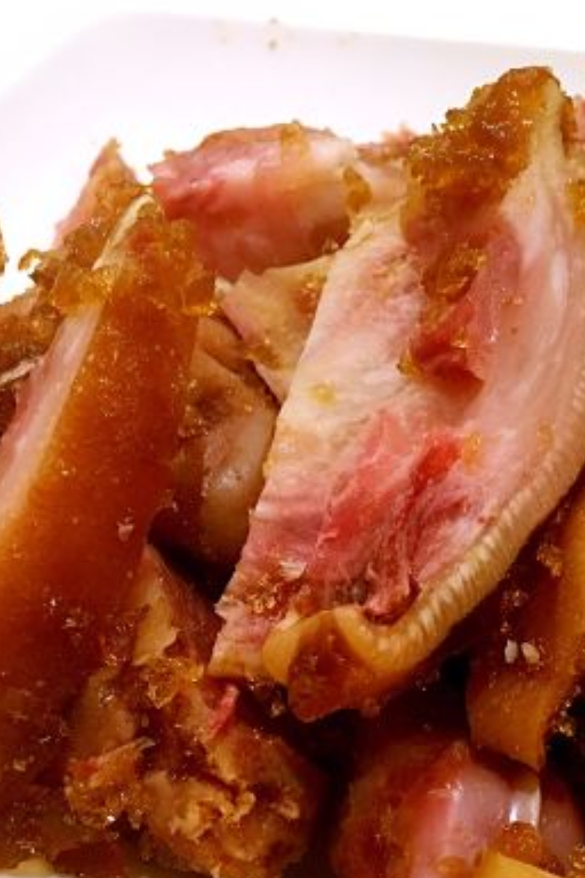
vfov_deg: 36.1
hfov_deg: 24.1
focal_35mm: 55
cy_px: 541
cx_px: 496
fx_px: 1341
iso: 80
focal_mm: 4.15
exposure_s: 1/17
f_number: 2.2
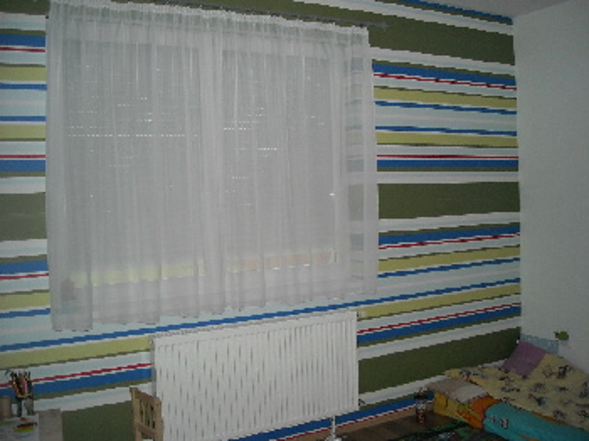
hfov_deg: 52.7
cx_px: 294
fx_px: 595
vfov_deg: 40.7
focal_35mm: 35
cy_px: 220
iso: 200
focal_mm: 5.7
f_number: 2.8
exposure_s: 1/60
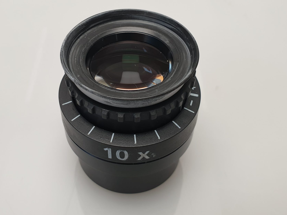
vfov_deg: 35.8
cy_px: 83
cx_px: 118
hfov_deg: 46.6
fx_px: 332
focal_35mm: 40
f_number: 2.4
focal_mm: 4.3
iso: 64
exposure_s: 1/50
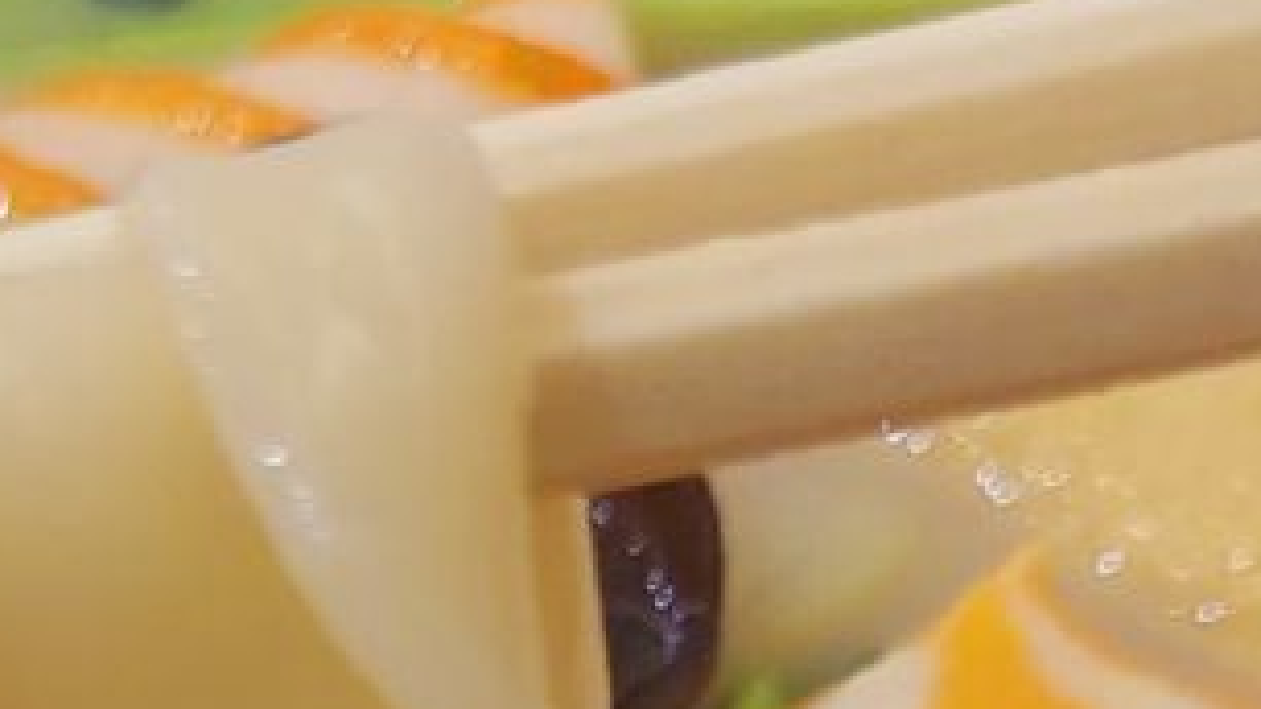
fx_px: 3811
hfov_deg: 18.6
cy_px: 1620
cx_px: 214
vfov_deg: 9.6
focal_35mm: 114
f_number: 2
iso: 200
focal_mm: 4.6
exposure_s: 1/60
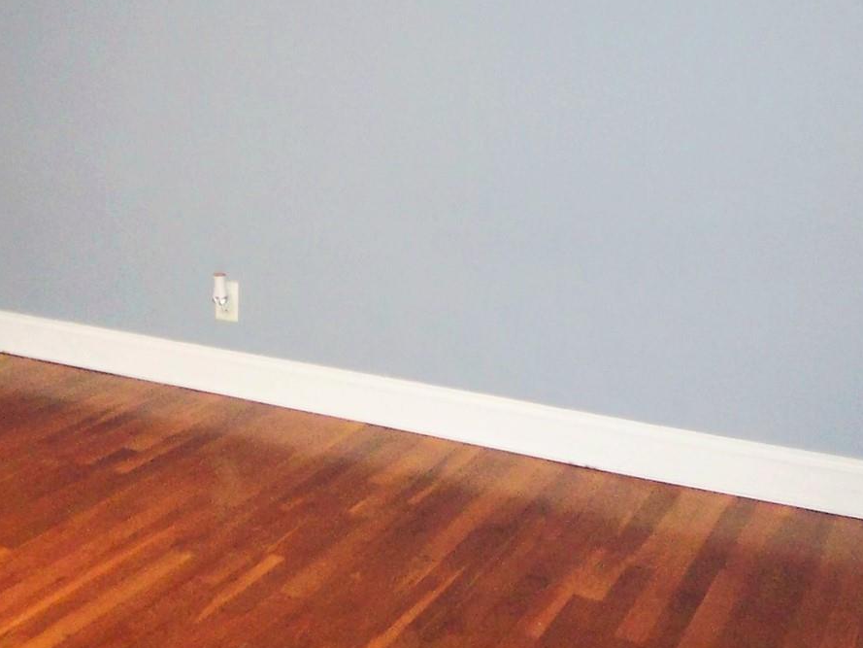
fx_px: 1322
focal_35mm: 53
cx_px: 75
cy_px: 109
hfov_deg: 34.1
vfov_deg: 26.9
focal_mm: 3.8
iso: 200
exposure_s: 1/30
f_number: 2.8
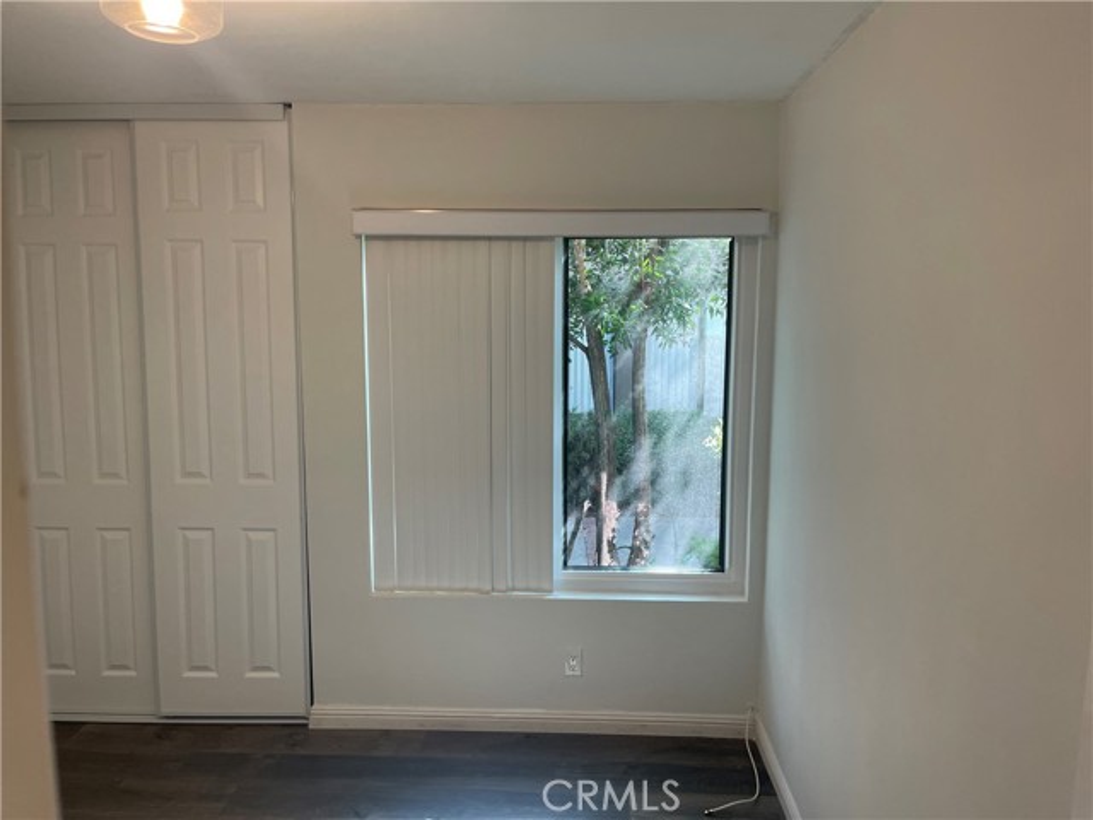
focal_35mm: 26
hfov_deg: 67.3
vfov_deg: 53.1
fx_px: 821
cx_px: 546
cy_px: 410
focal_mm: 5.1
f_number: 1.6
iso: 125
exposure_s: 1/120
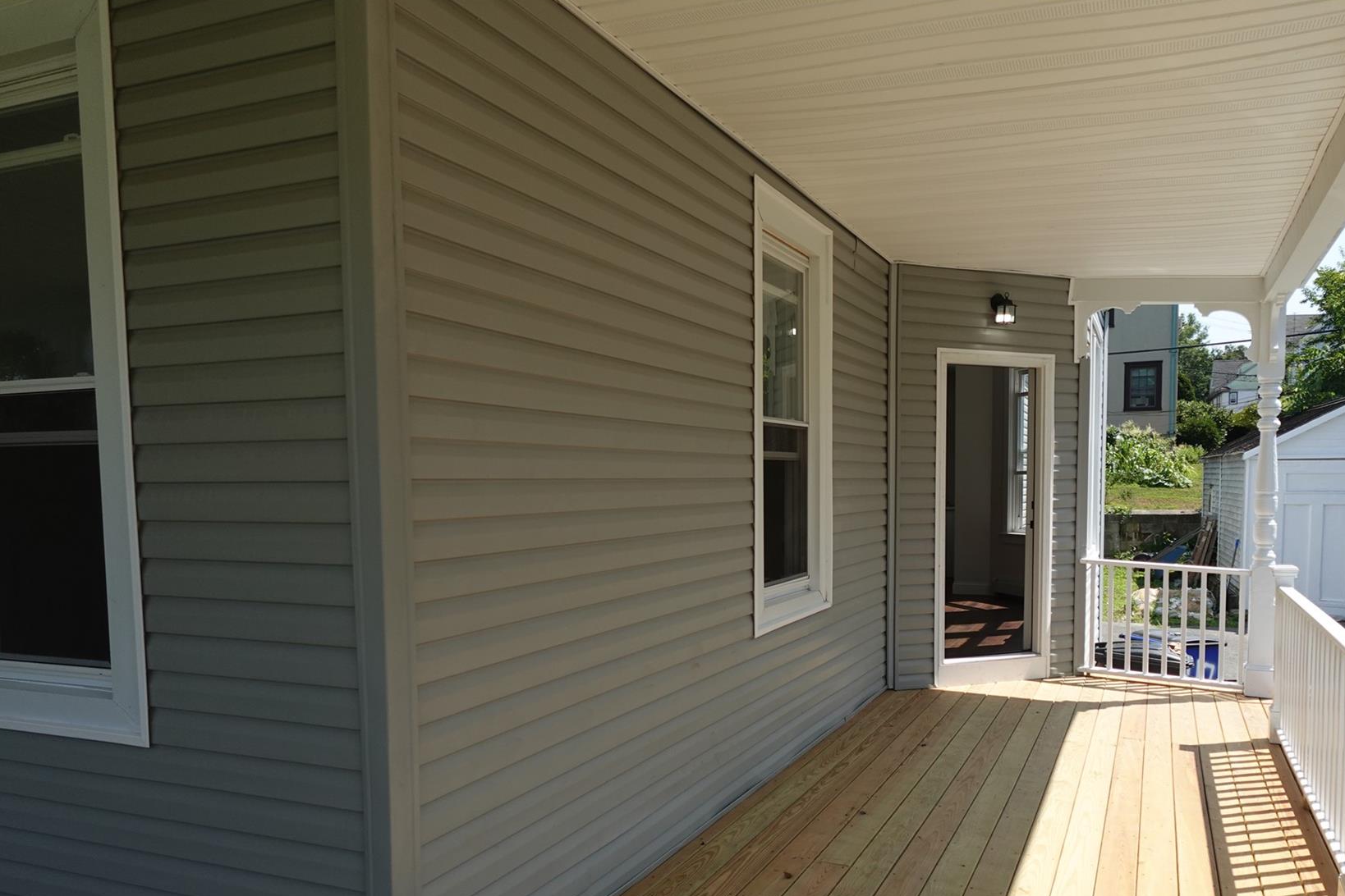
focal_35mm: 25
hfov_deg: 71.2
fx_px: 934
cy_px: 553
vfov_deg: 50.8
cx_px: 762
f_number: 2
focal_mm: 7.6
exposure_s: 1/2500
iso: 125
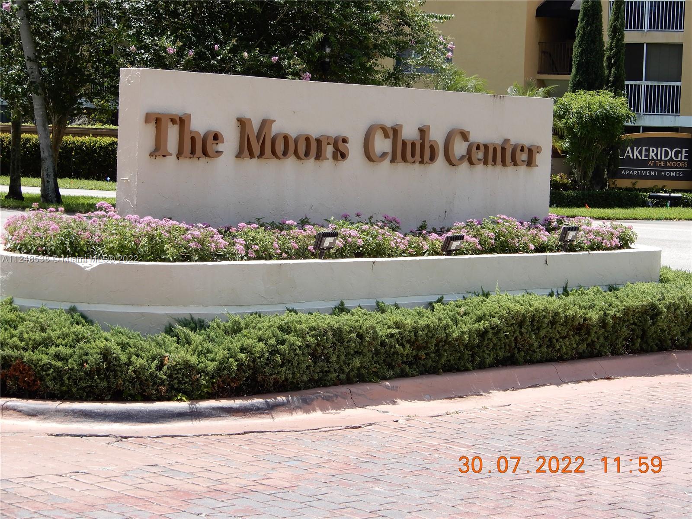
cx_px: 346
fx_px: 1699
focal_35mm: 85
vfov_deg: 17.4
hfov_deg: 23.0
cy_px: 260
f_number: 5
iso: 80
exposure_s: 1/320
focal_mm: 15.2
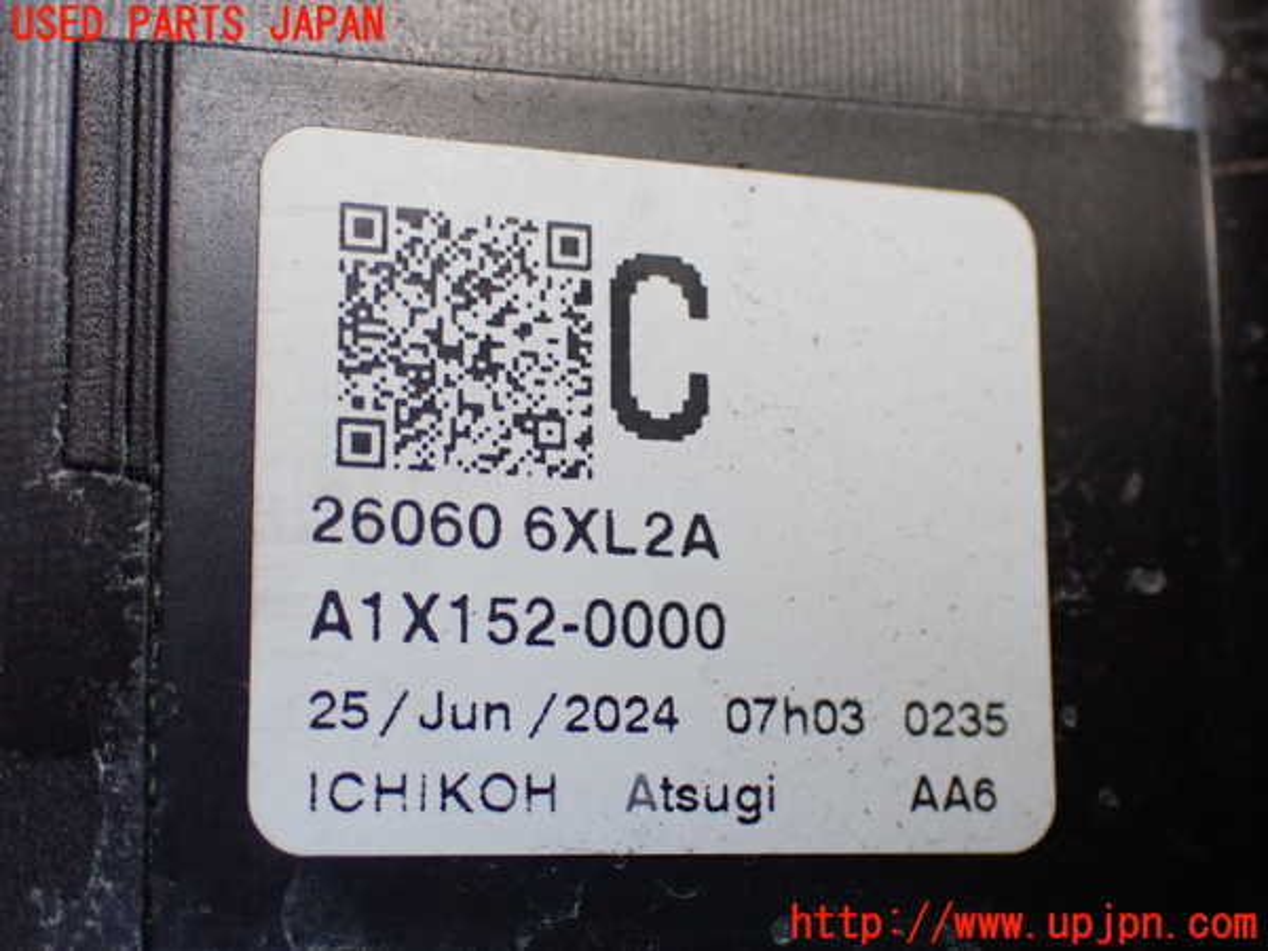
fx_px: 2271
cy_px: 476
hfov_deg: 31.2
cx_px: 634
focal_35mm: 62
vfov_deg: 23.7
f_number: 3.6
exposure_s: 1/100
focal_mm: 11.09
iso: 800
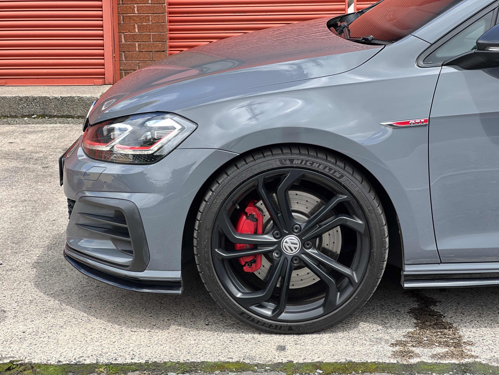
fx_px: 1110
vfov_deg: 19.1
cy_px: 188
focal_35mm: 77
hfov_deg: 25.3
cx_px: 250
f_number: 2.8
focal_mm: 9
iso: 50
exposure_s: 1/121
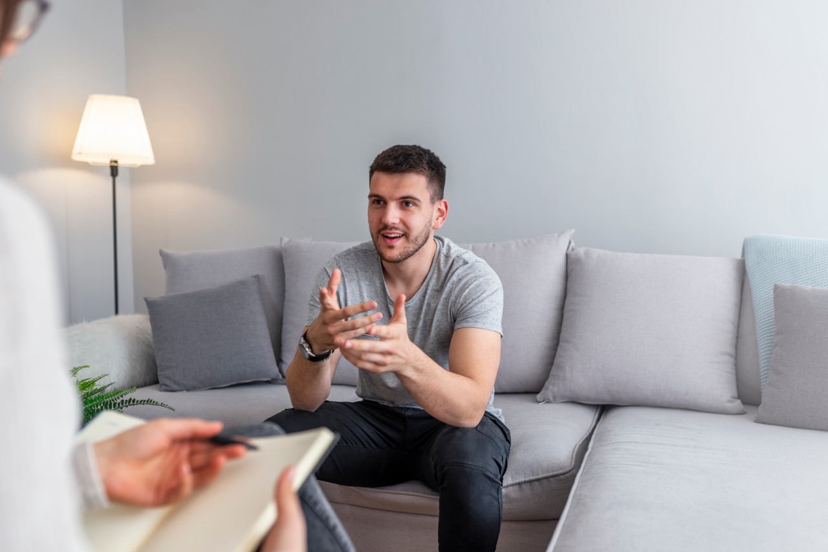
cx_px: 414
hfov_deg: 54.4
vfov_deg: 37.9
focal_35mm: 35
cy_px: 276
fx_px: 805
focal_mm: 35
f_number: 2.8
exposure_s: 1/100
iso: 250
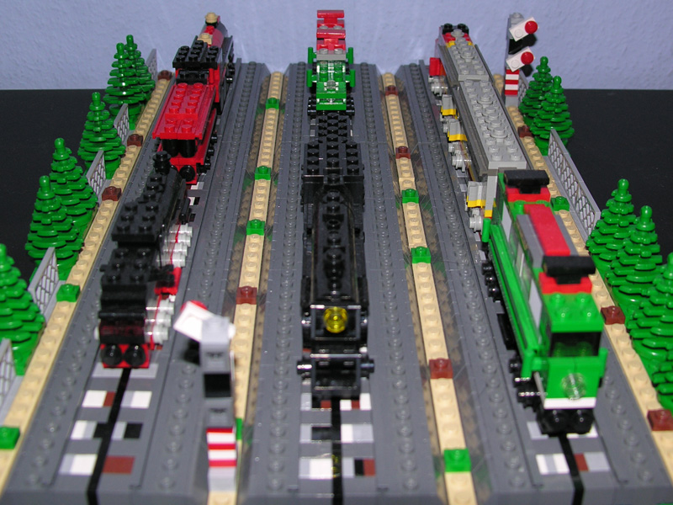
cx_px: 336
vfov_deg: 40.7
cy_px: 252
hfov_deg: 52.6
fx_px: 680
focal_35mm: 35
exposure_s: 1/60.1
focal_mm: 8.9
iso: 50
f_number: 2.8
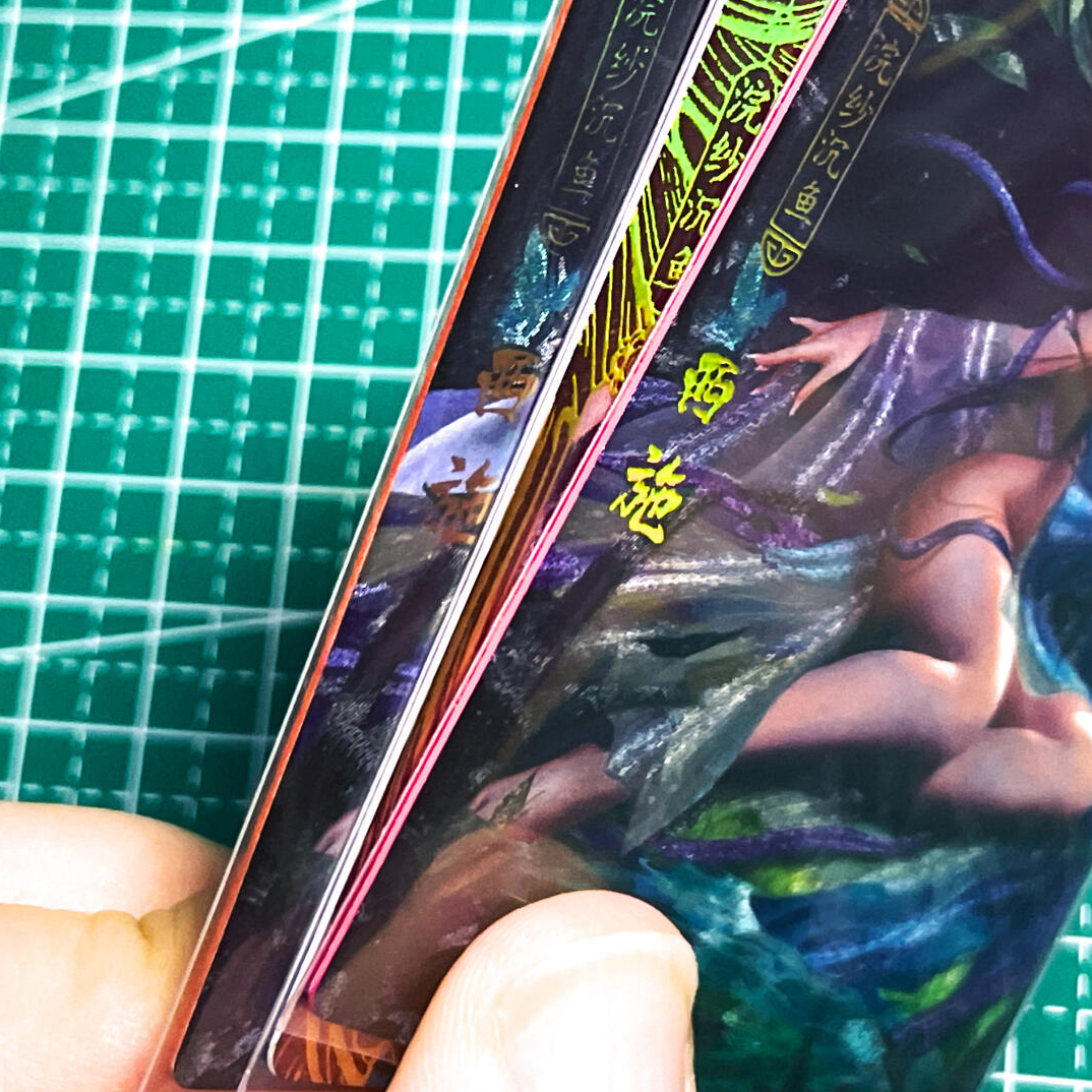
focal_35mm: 77
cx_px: 657
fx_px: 2748
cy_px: 192
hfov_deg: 22.4
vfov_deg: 22.1
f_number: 1.6
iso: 197
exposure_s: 1/49
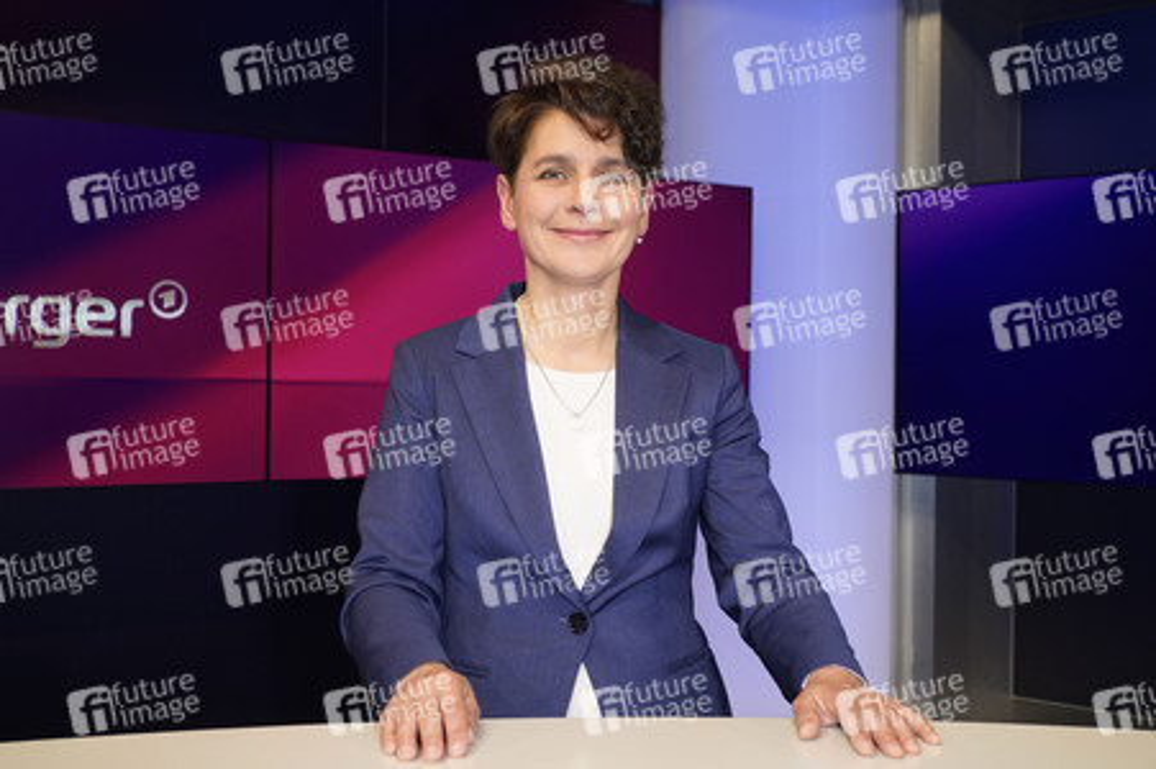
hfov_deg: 48.5
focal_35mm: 40
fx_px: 1283
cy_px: 384
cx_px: 578
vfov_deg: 33.4
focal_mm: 40
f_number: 5.6
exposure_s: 1/160
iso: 2000
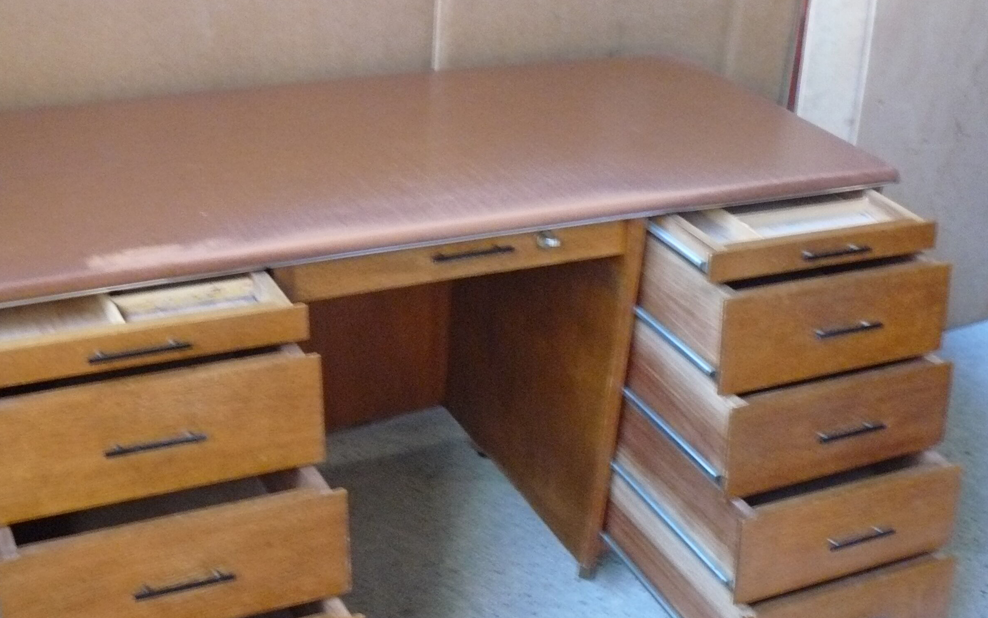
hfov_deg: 41.0
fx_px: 1319
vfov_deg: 26.1
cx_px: 458
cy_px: 451
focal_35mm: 49
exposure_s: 1/13
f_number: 2.8
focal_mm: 6
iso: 400
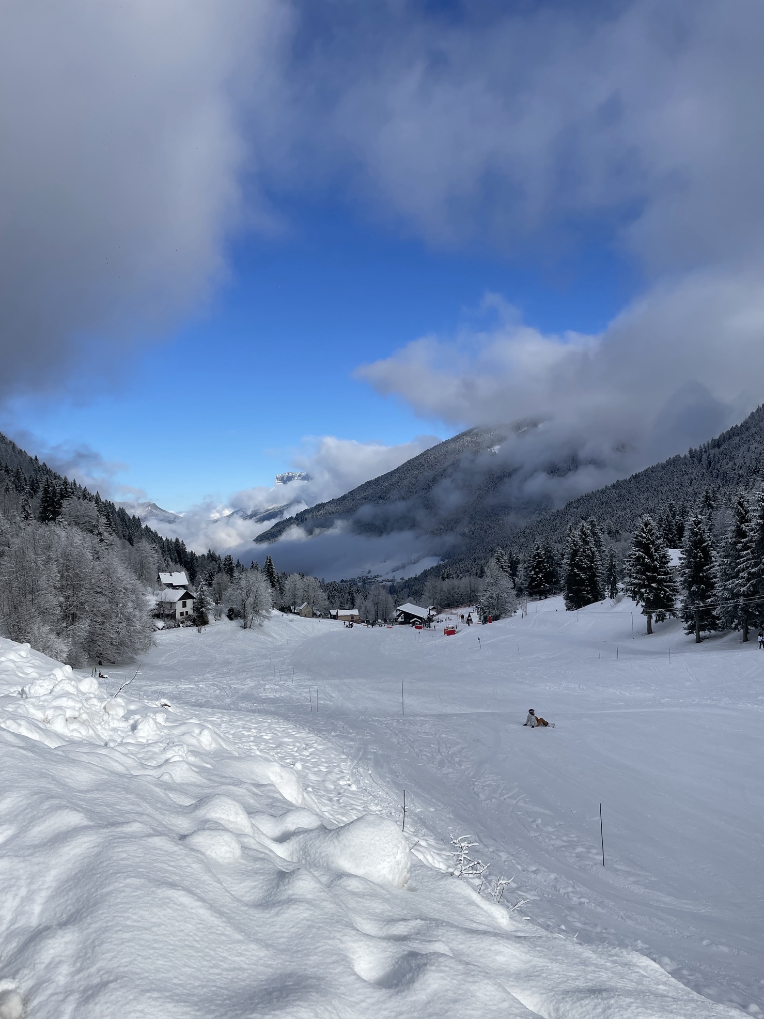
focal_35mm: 27
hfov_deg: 51.4
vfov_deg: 65.3
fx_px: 795
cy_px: 528
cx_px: 385
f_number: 1.6
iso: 32
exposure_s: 1/7813
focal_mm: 4.2
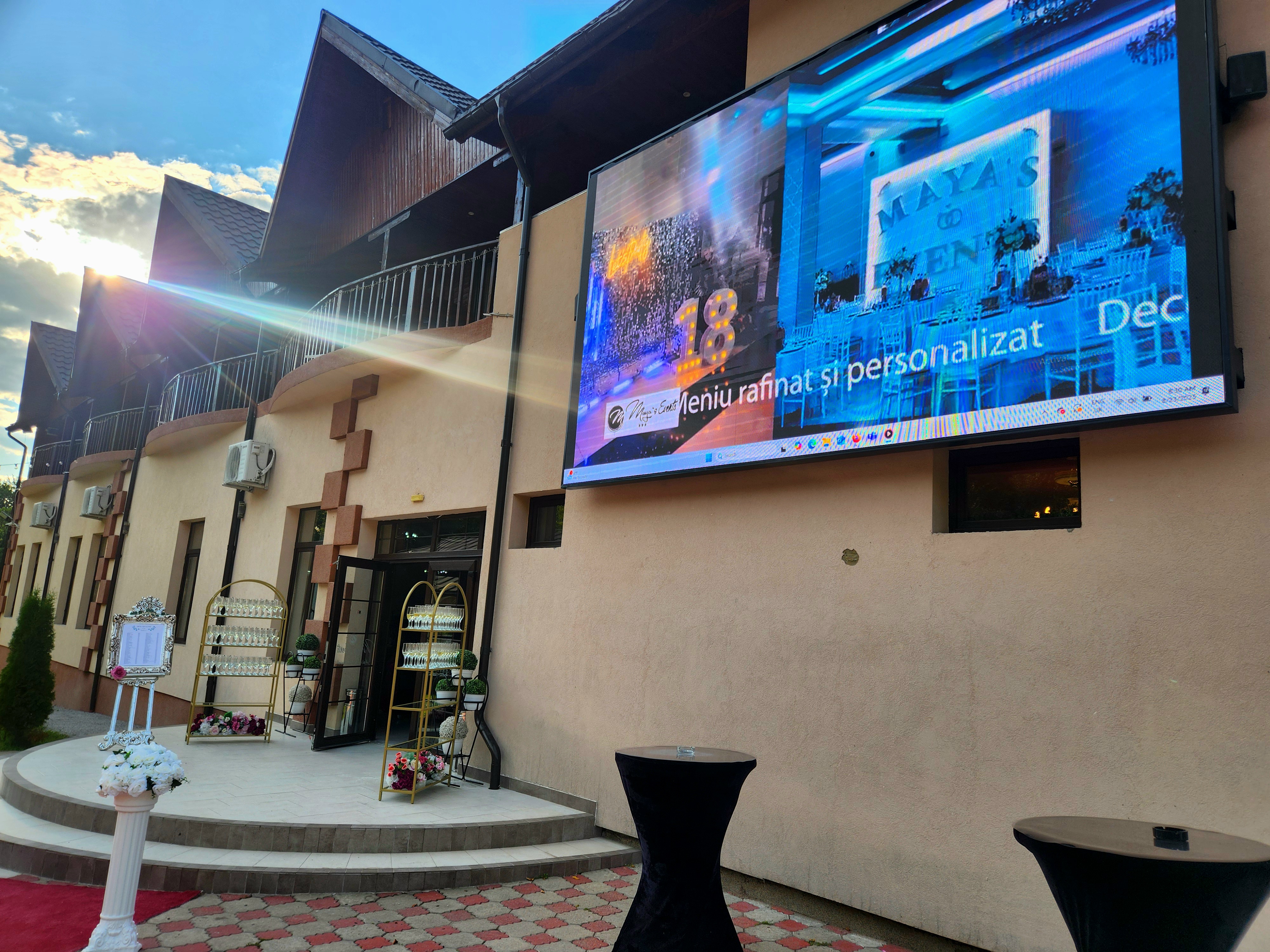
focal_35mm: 23
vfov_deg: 58.9
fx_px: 844
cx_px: 635
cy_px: 476
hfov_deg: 73.9
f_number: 1.8
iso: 20
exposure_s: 1/1000
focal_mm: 5.4
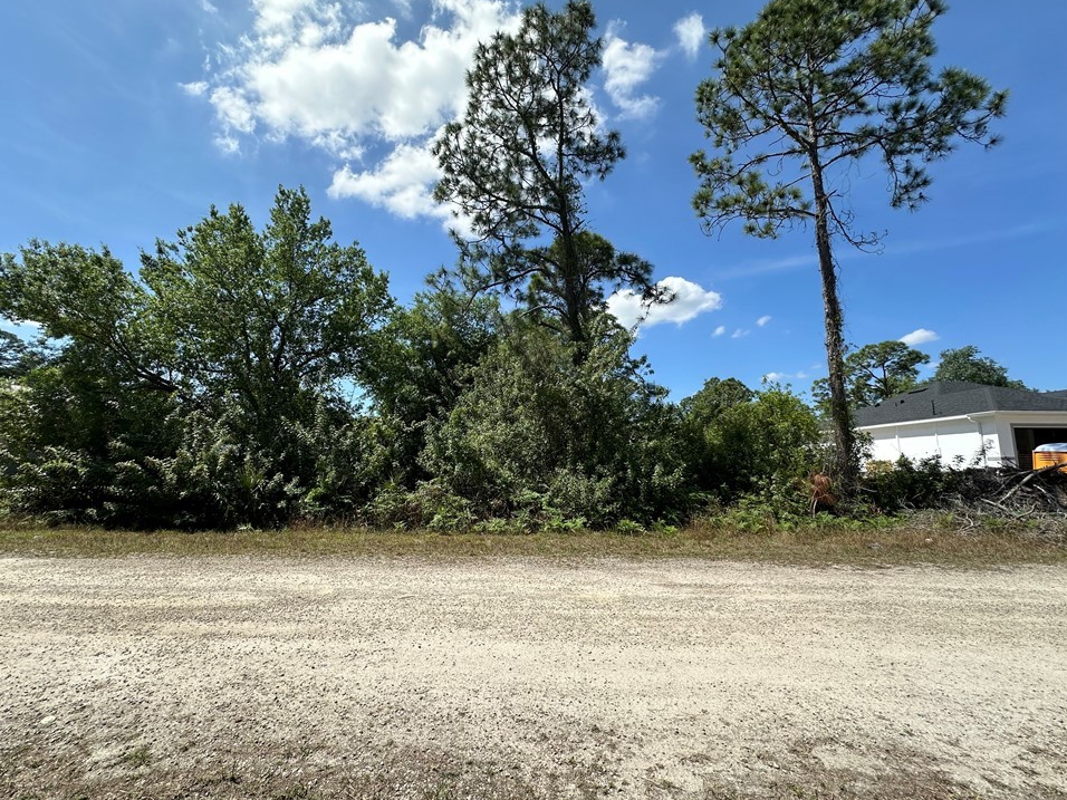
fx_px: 462
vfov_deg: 81.7
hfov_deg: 98.1
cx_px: 501
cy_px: 403
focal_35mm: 15
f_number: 2.2
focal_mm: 2.22
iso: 40
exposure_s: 1/1511
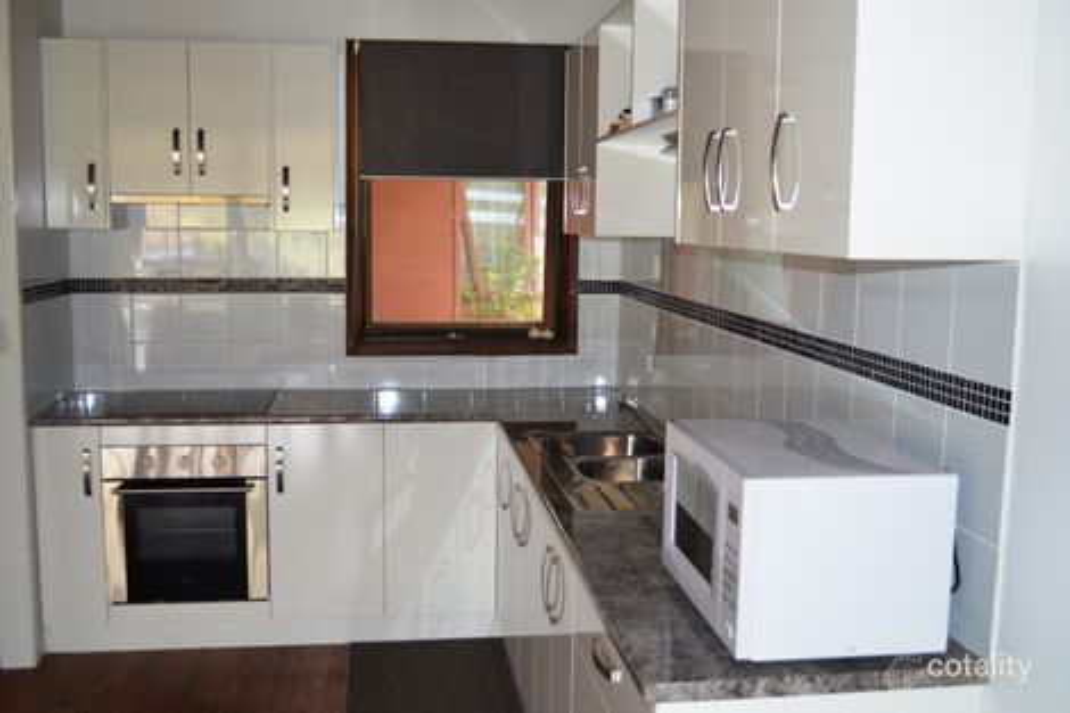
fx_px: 1070
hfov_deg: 53.1
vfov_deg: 36.8
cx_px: 535
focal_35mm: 36
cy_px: 356
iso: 1100
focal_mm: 24
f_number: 4
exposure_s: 1/60
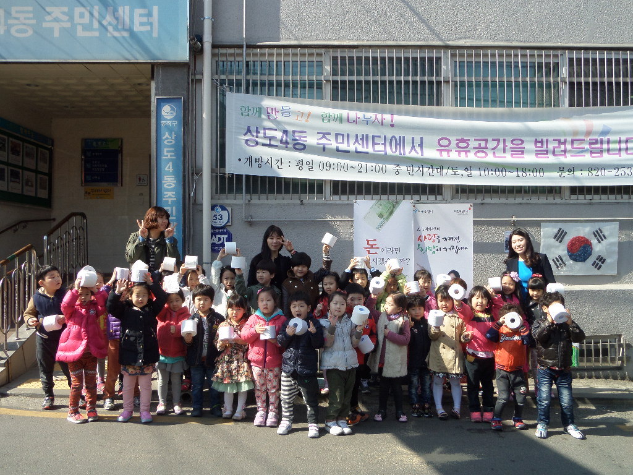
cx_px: 316
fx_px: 585
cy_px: 238
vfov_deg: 44.2
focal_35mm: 32
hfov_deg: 56.8
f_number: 3.4
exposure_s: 1/500
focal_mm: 5.3
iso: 80
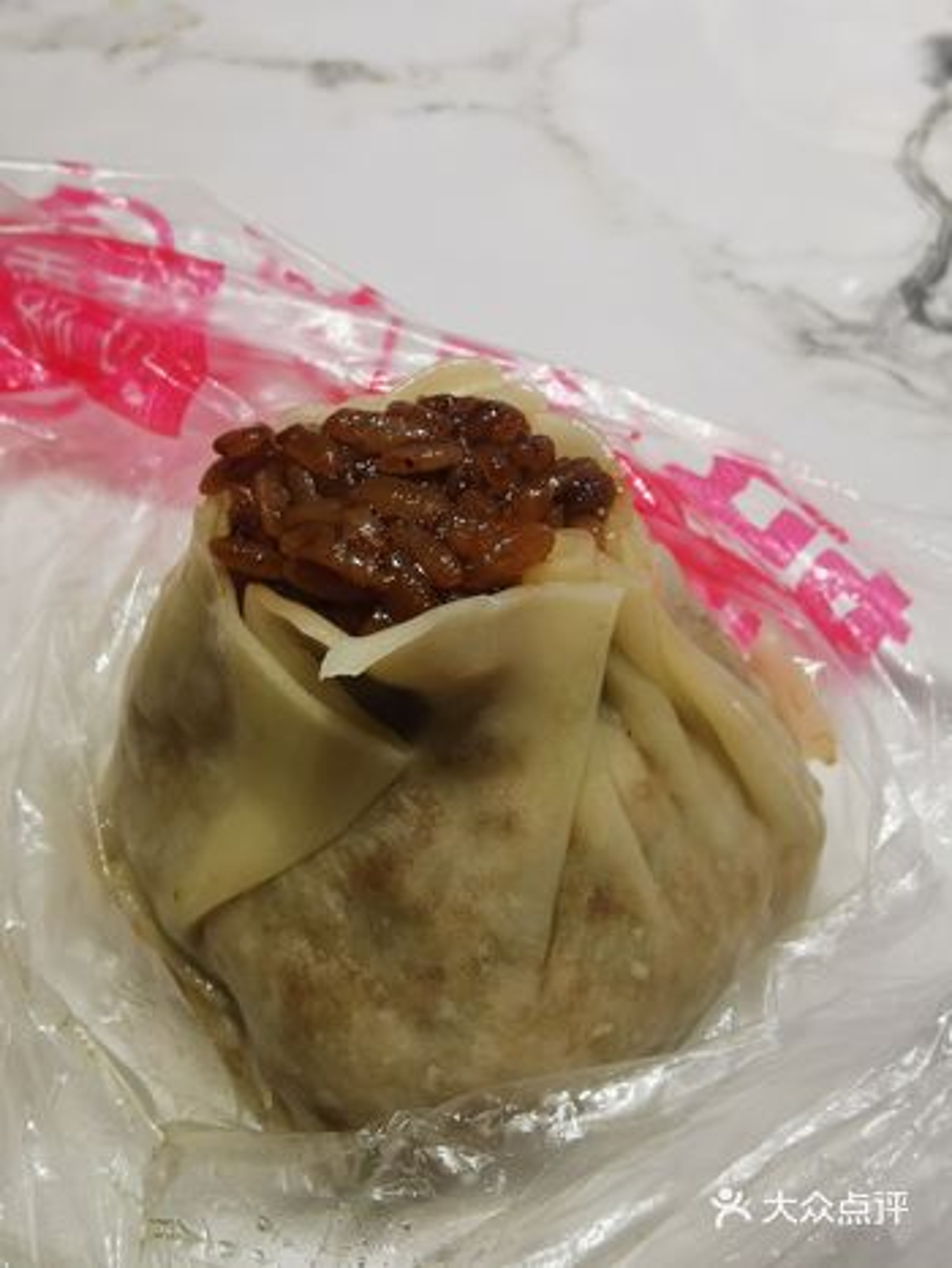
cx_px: 476
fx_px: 953
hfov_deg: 53.1
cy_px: 634
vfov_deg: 67.3
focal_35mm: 26
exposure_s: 1/100
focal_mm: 2.26
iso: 64
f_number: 2.2
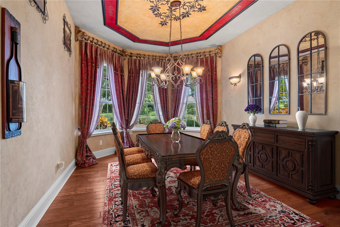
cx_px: 170
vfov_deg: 72.0
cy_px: 114
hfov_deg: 95.0
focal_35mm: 16
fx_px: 156
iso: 250
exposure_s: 2.5
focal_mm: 11
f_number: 9
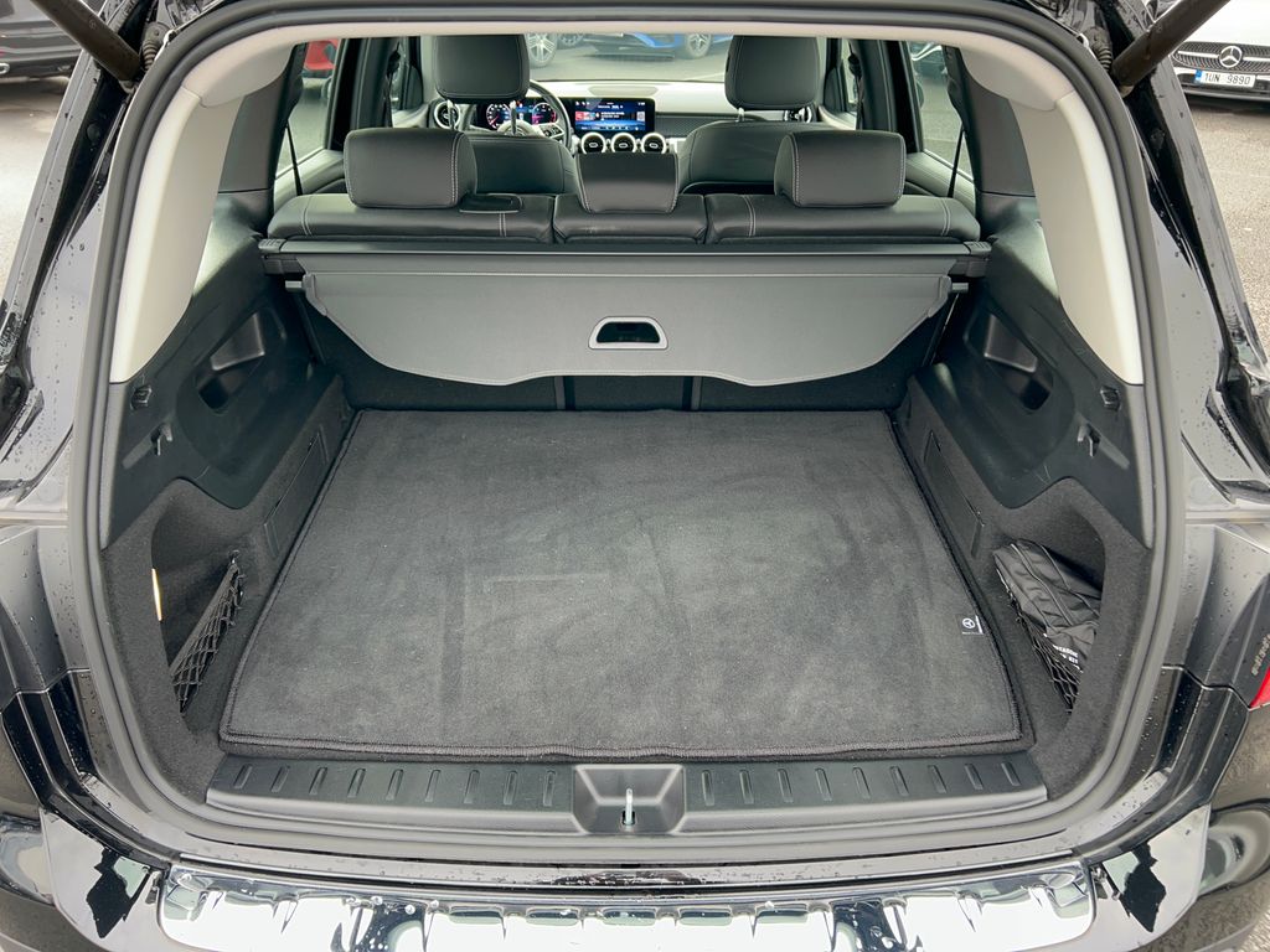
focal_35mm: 26
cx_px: 635
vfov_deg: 53.1
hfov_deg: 67.3
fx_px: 954
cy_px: 476
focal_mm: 5.7
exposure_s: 1/57
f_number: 1.5
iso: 40
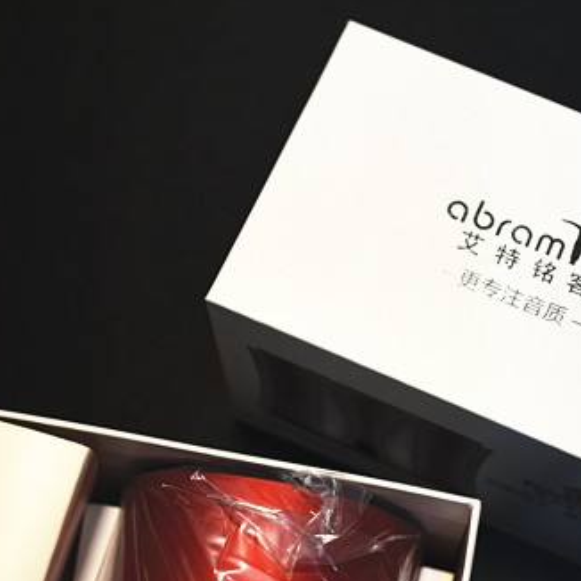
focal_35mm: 73
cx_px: 378
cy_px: 468
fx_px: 1386
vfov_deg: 23.3
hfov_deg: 23.6
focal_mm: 35
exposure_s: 1/20
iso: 100
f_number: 3.2
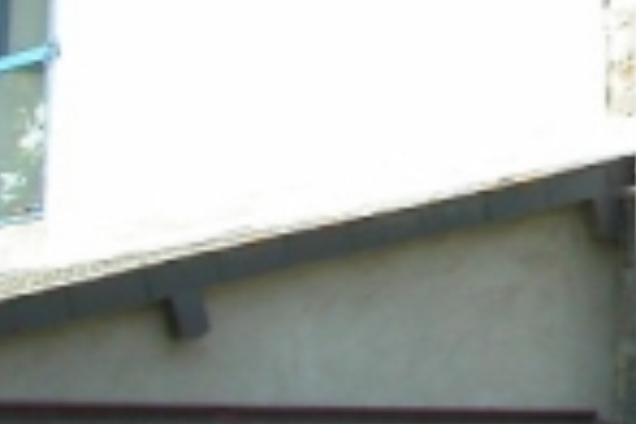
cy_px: -61
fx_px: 4522
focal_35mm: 256
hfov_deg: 7.8
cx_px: 1190
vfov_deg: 5.3
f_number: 5.3
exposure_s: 1/209
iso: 100
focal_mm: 11.1
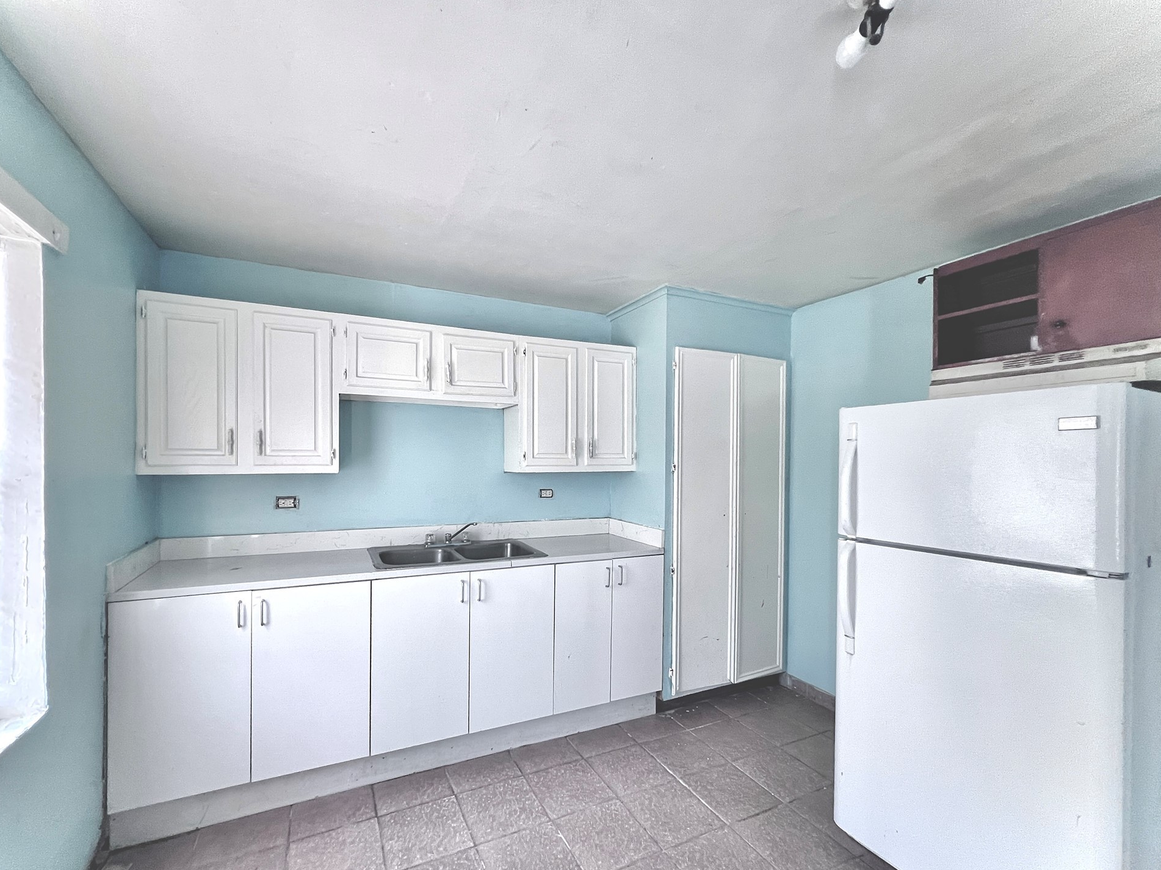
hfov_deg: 102.0
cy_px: 466
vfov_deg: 85.5
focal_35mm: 14
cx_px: 562
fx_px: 469
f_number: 1.8
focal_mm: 1.57
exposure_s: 1/99
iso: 200
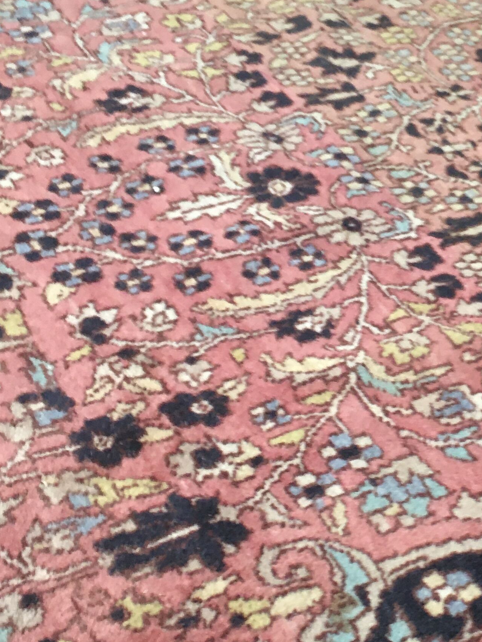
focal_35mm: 69
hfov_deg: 20.6
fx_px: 1281
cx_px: 487
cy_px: 356
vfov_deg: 28.1
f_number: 2.2
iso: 125
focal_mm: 4.15
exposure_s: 1/33
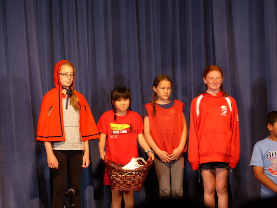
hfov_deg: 8.0
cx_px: 138
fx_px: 1993
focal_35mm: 249
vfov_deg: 6.0
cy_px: 104
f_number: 2.8
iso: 400
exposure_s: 1/60
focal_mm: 44.8
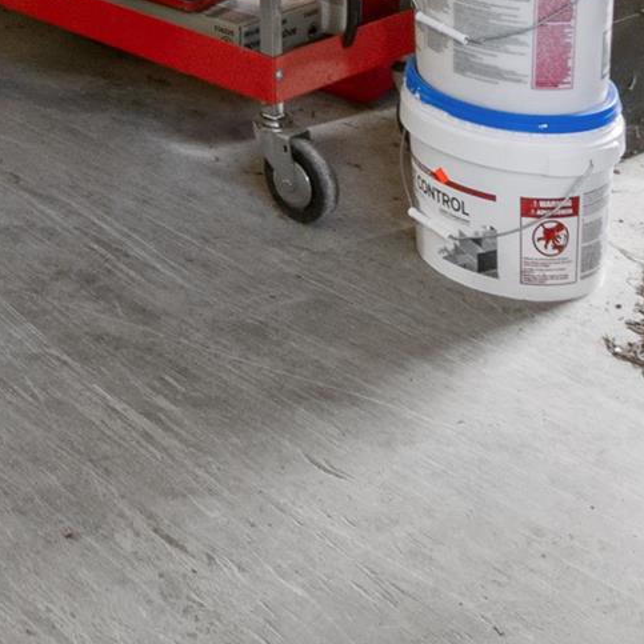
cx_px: -283
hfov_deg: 19.1
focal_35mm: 81
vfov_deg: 16.4
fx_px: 1705
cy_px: -637
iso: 100
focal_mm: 10
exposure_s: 1/4
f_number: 8
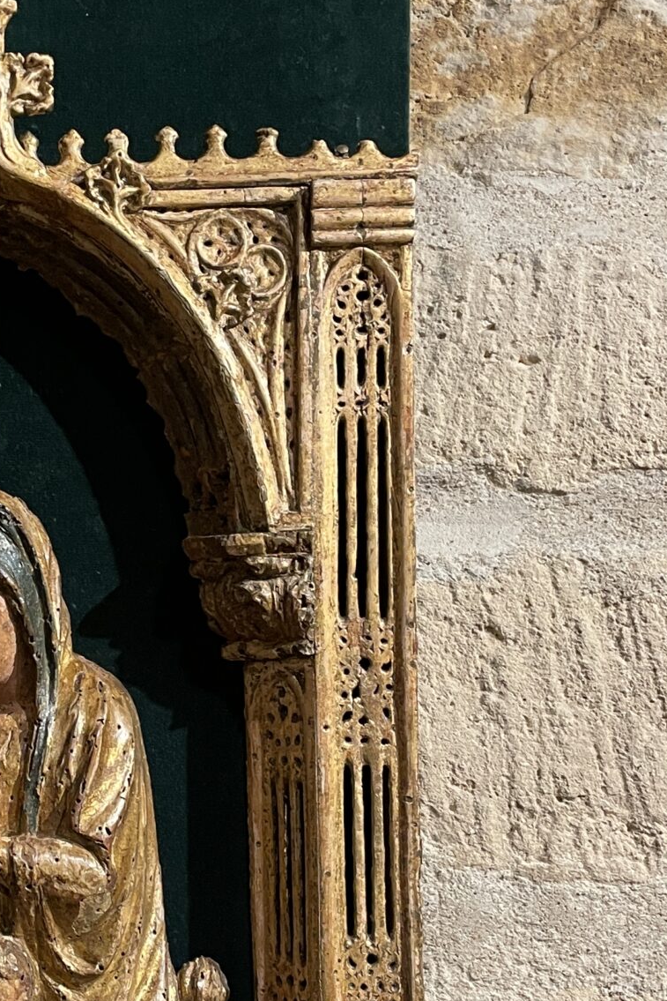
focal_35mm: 61
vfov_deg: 32.5
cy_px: 701
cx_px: 1
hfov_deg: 21.5
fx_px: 1695
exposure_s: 1/50
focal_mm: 4.2
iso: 125
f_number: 1.6
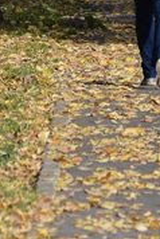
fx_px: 6740
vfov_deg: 2.0
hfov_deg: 1.4
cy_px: -326
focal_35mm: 1013
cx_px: 209
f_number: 9
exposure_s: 1/400
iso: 160
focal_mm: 200
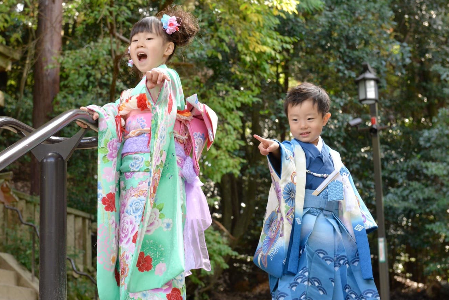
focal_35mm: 68
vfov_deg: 20.0
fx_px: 848
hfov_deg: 29.6
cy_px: 157
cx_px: 210
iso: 2000
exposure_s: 1/400
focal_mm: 62
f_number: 5.6
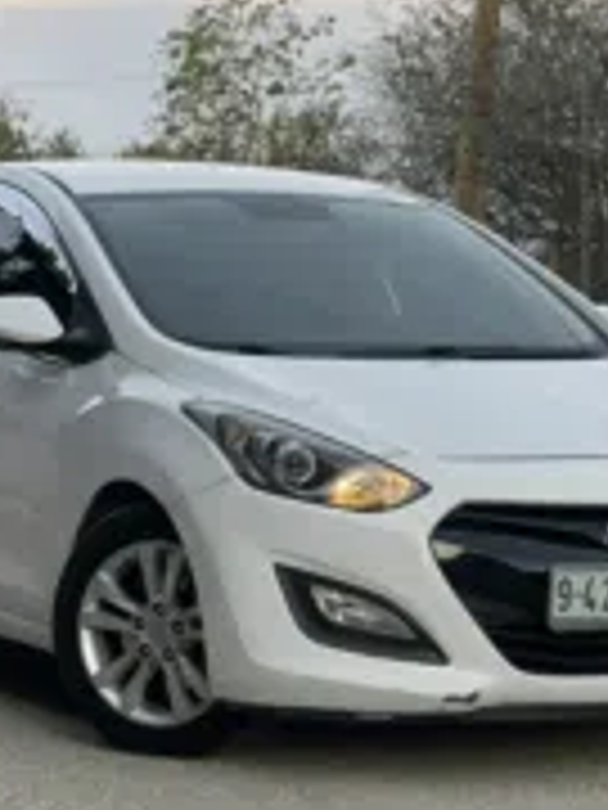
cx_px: 320
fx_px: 3325
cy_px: 333
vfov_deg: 13.9
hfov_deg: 10.4
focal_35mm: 142
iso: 250
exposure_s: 1/121
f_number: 2.2
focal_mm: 7.5
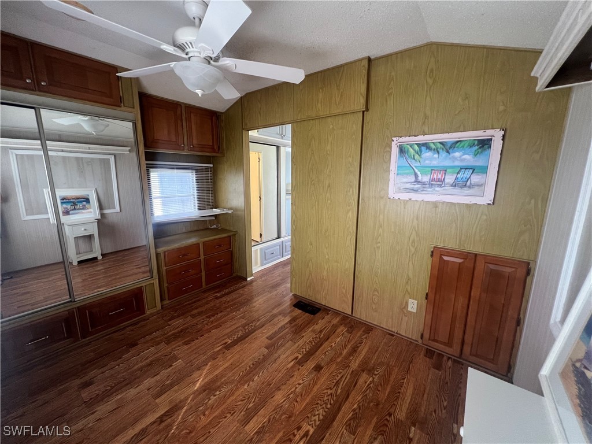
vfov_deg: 89.9
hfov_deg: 106.2
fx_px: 222
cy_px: 222
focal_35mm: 13
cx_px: 296
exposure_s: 1/60
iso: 200
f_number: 1.8
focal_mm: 1.57
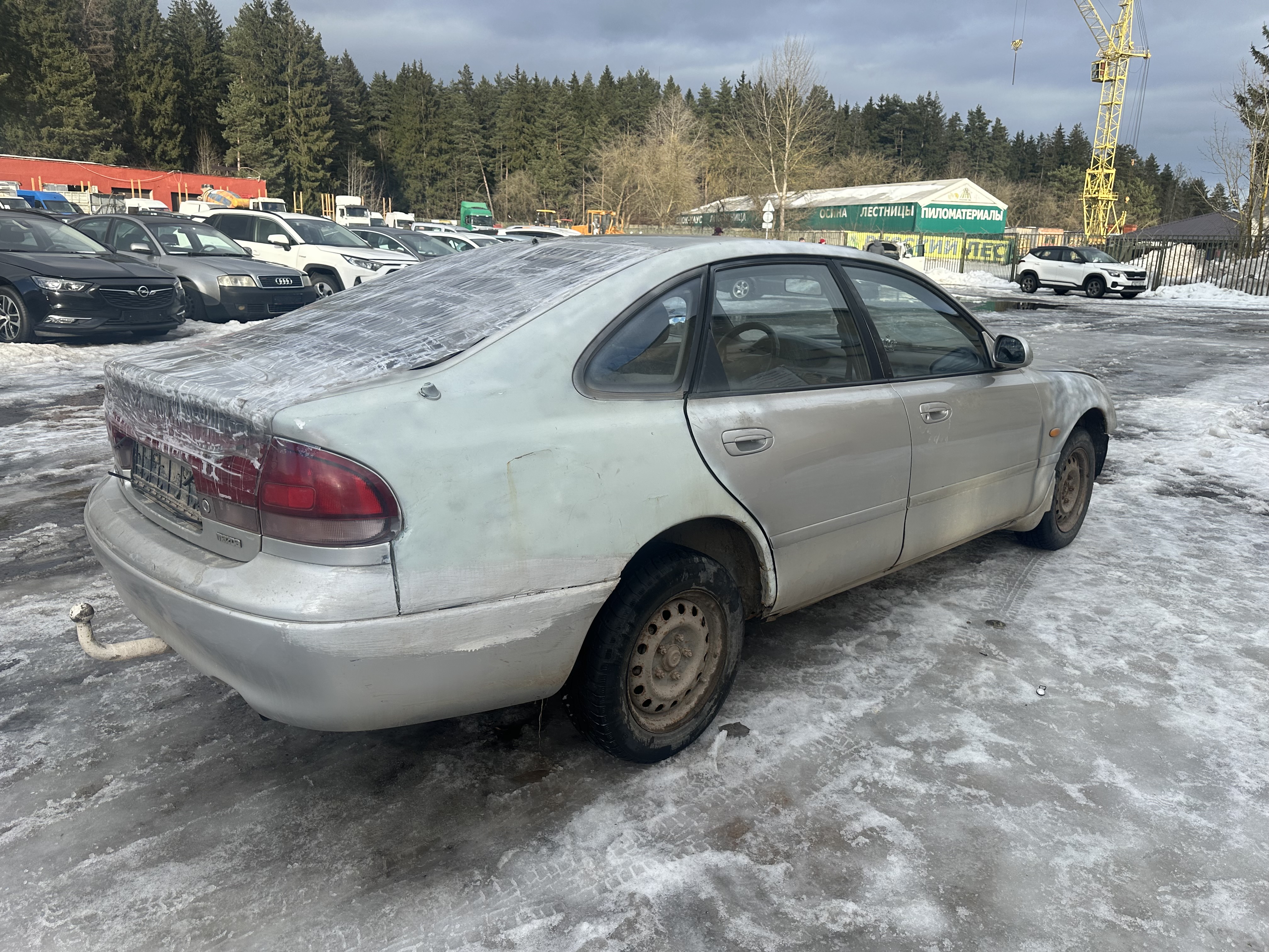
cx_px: 634
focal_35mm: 24
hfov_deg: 71.6
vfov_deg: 56.8
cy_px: 476
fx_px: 880
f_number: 1.78
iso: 80
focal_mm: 6.86
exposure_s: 1/2252
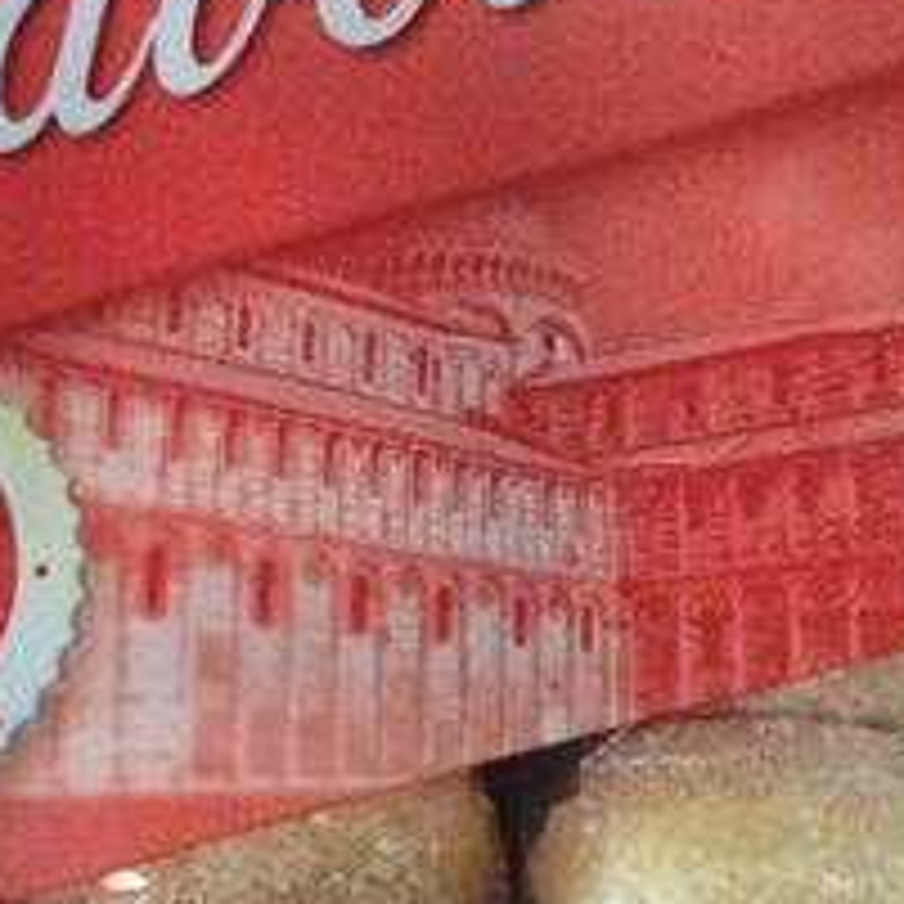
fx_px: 3427
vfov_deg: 14.9
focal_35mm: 116
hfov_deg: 15.0
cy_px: 796
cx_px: 585
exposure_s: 1/15
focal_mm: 4.13
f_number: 2.4
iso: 500
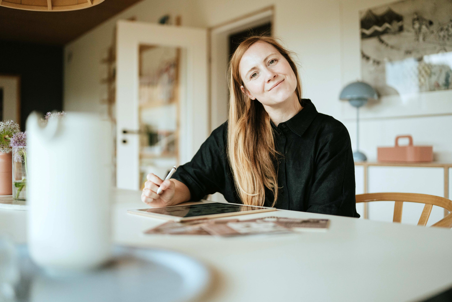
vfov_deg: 37.9
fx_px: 439
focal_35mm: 35
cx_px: 226
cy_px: 151
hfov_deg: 54.4
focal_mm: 35
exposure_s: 1/10000
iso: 2500
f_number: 1.4
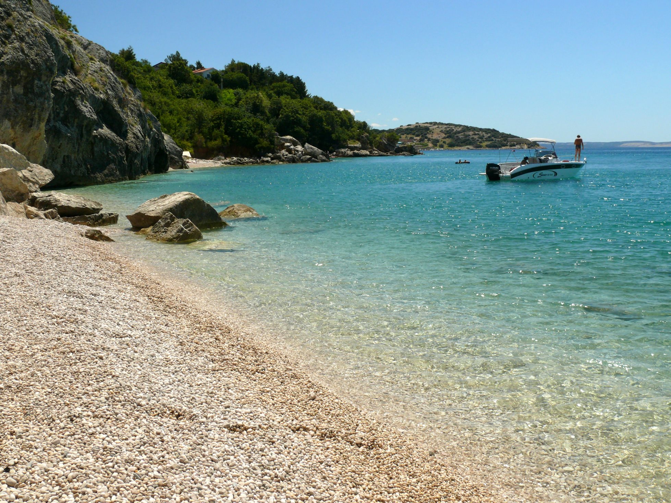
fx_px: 679
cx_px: 336
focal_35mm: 35
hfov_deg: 52.6
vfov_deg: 40.7
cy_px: 252
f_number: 5.6
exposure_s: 1/320
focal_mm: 7.4
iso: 100
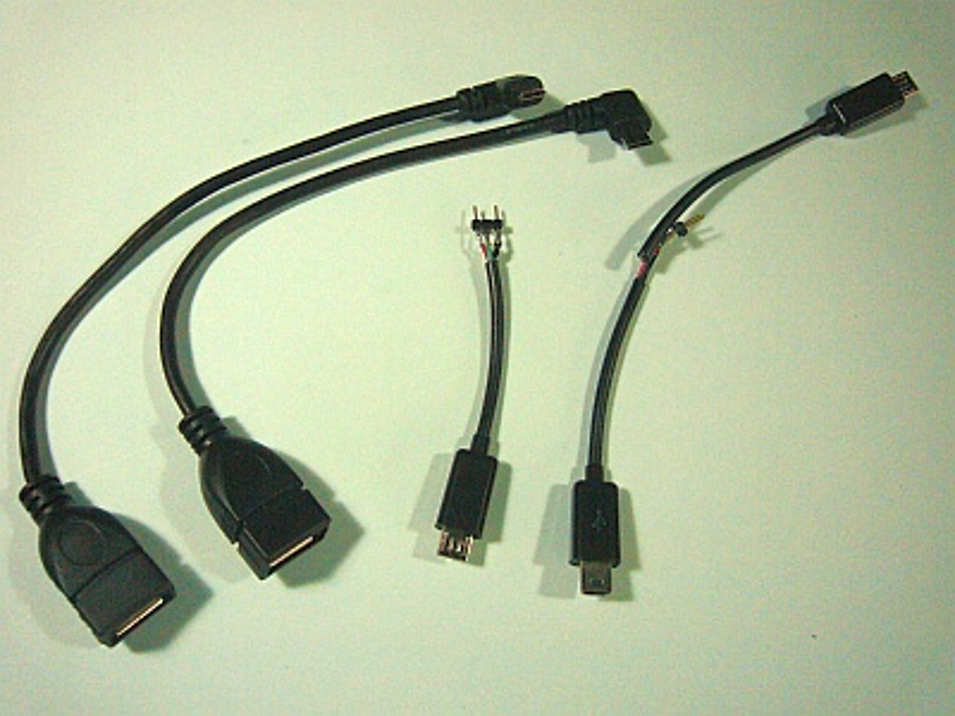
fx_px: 855
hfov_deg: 58.4
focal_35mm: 31
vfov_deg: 45.4
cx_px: 478
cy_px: 358
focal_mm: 4.6
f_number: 2.8
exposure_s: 1/100
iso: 400
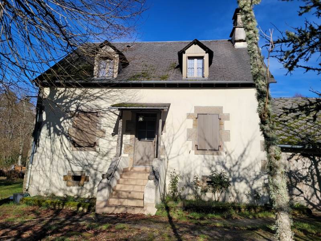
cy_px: 120
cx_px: 160
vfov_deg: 53.1
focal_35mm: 26
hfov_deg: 67.3
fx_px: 241
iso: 40
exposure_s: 1/3861
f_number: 1.8
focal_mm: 5.4
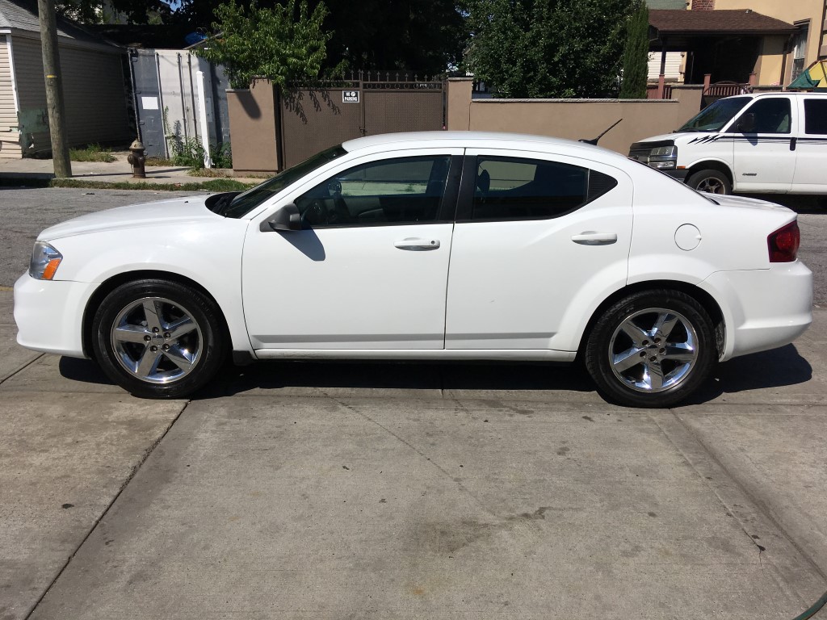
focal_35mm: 29
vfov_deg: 48.2
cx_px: 414
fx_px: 693
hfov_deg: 61.7
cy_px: 310
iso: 25
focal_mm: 4.15
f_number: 2.2
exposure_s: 1/4525
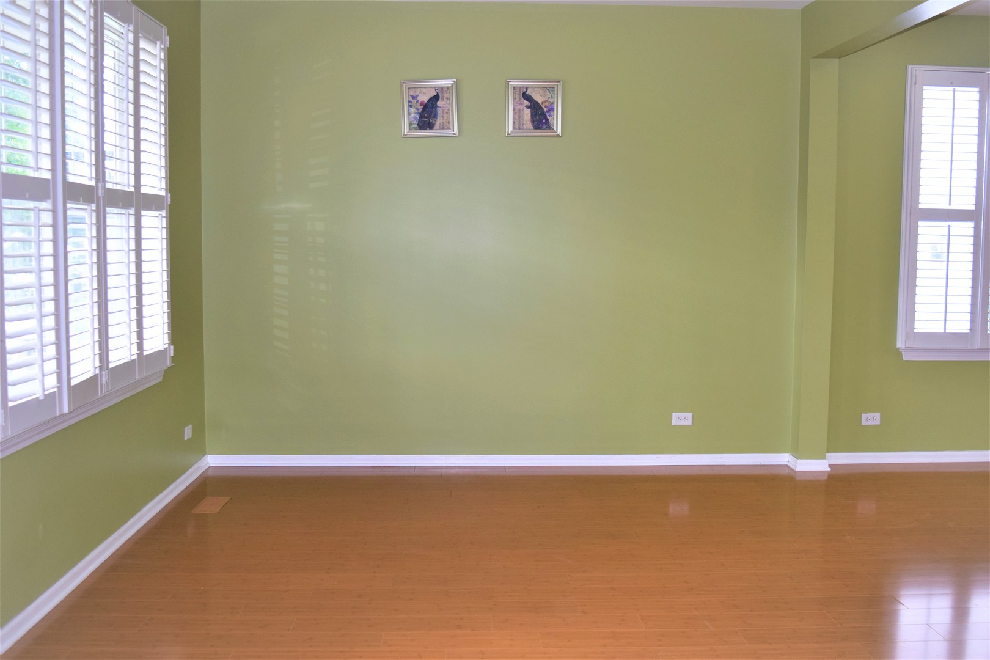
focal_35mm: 36
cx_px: 495
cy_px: 330
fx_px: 990
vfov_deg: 36.9
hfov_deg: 53.1
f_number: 5
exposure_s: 1/100
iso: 800
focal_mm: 24
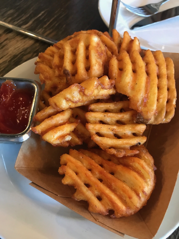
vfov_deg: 63.4
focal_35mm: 28
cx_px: 90
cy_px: 120
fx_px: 193
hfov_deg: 49.7
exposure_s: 1/12
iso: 100
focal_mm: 3.99
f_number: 1.8
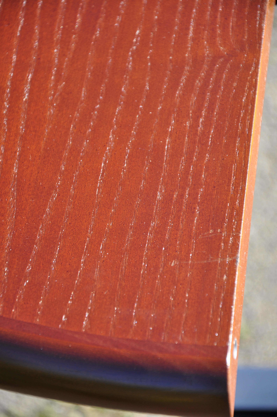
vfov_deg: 13.1
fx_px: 1822
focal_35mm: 158
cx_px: 138
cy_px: 208
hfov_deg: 8.7
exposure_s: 1/180
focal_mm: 105
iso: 200
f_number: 6.7
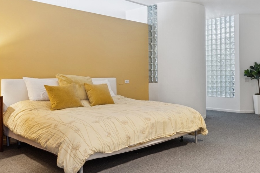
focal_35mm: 35
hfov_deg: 53.1
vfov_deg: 37.8
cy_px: 81
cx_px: 179
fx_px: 253
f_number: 8
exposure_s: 1/2.5
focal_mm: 16
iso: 320
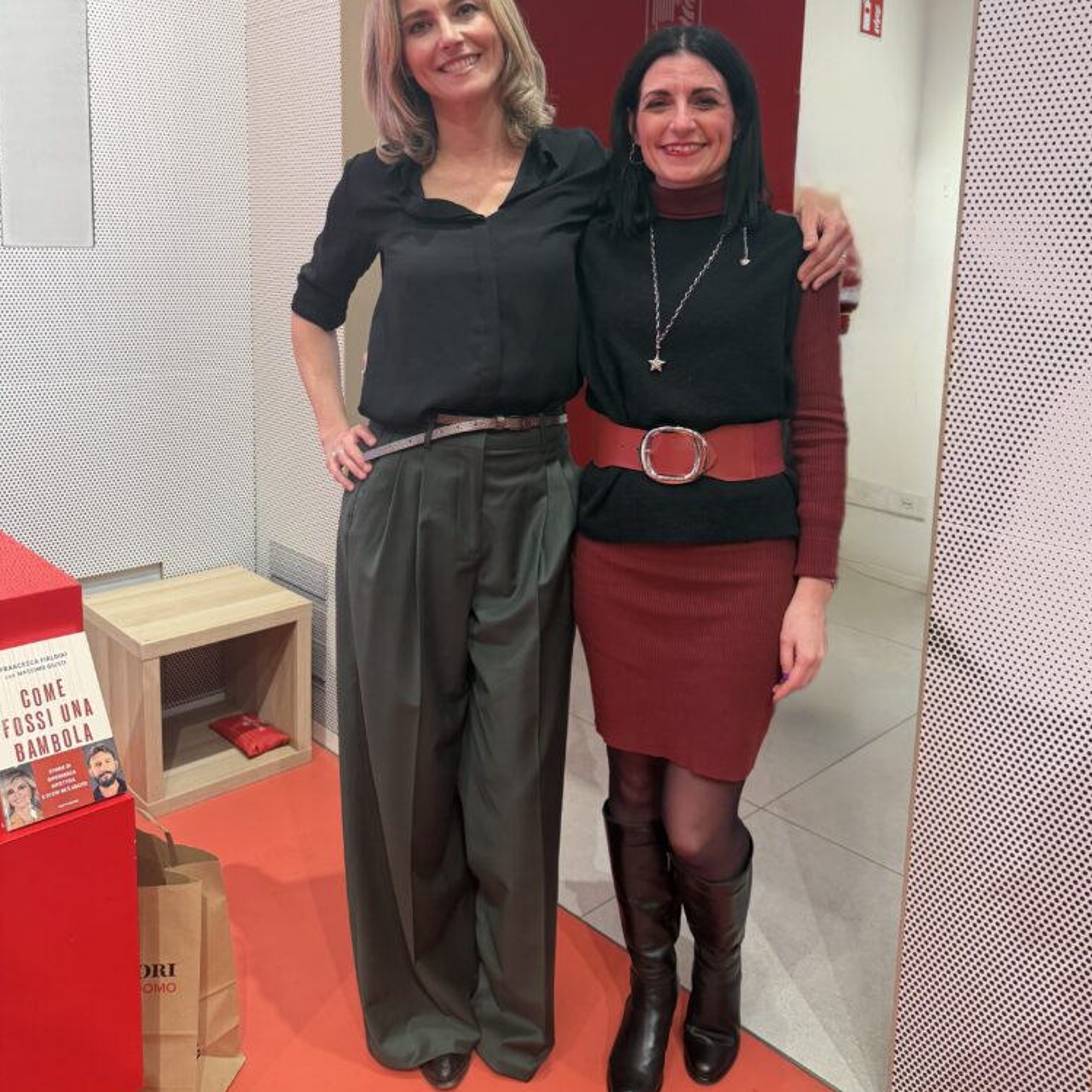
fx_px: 1035
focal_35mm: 29
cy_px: 382
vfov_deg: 54.7
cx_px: 557
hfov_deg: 55.6
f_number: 1.78
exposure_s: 1/115
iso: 200
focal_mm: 6.76
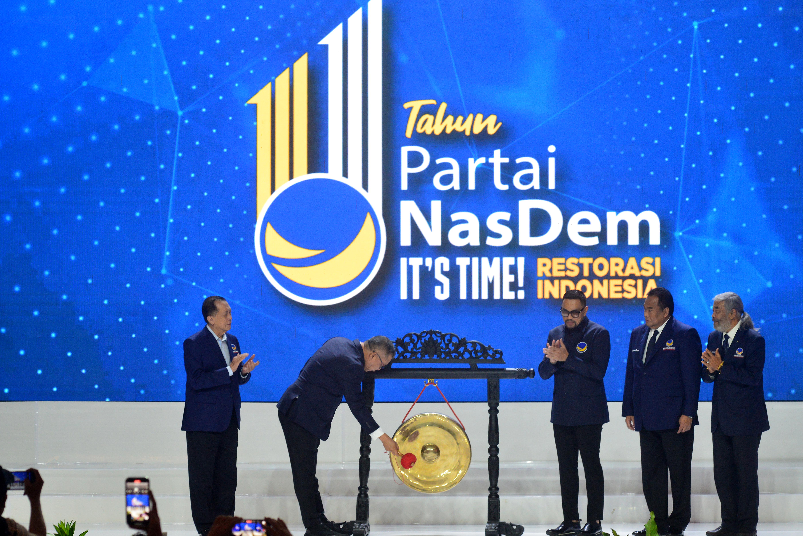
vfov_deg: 8.9
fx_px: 3459
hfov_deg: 13.2
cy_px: 276
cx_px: 398
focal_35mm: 155
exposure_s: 1/125
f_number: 8
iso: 2500
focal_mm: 145
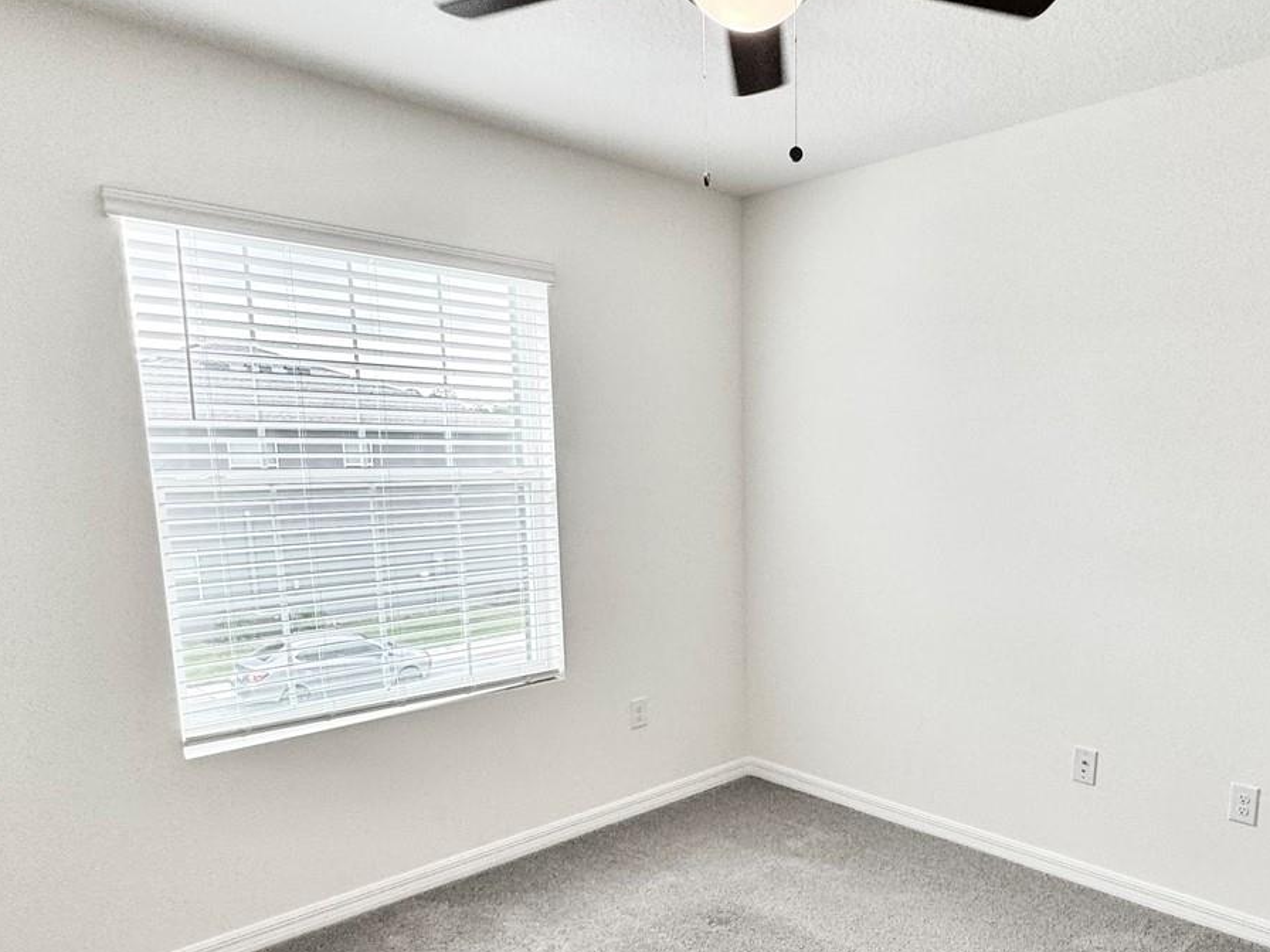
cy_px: 609
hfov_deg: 68.5
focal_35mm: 25
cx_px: 775
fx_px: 917
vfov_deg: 54.1
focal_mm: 2.22
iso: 80
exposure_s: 1/120
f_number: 2.2
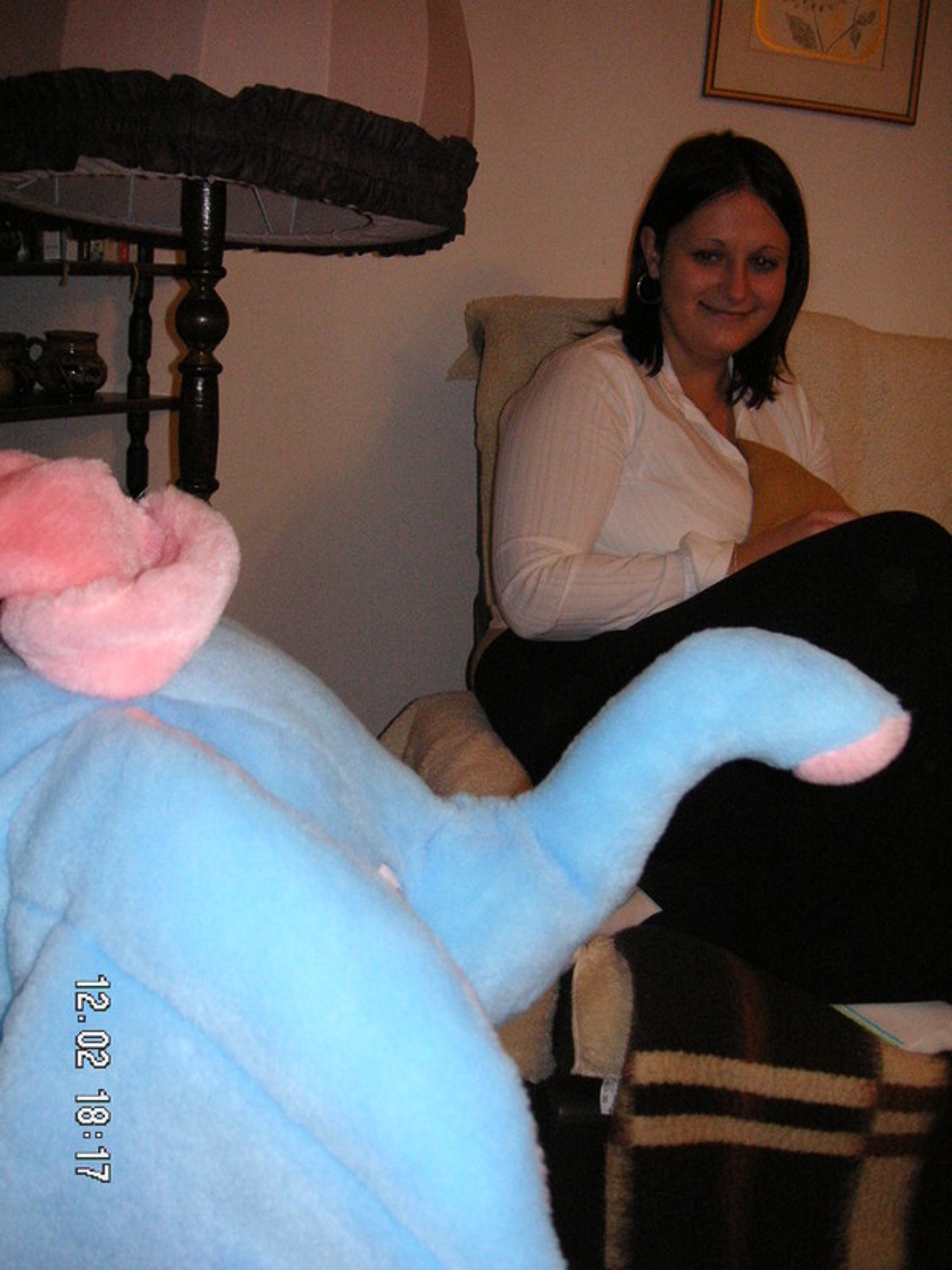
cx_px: 476
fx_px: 1357
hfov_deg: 38.7
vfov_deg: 50.1
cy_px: 635
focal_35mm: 37
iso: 160
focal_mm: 6.1
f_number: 2.8
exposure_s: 1/45
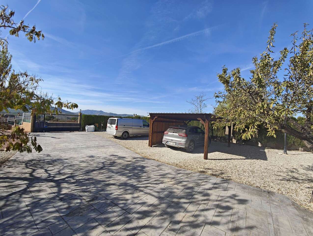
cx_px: 156
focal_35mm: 14
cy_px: 118
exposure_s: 1/417
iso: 50
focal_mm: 2.16
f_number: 2.2
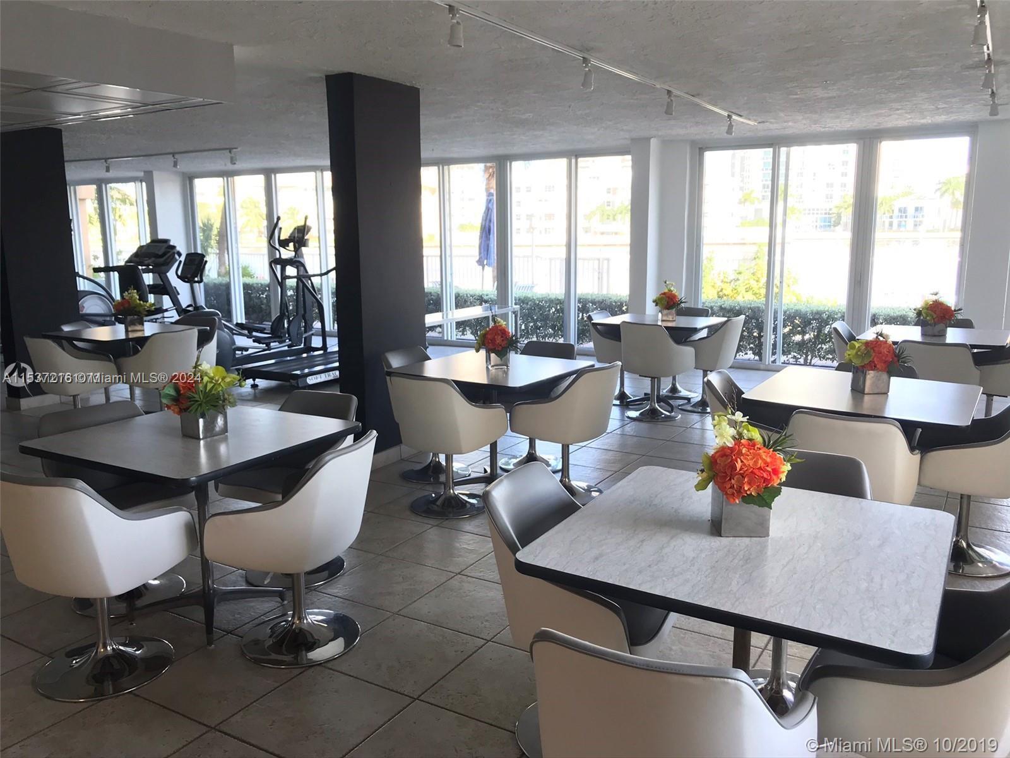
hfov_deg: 63.4
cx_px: 505
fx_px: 817
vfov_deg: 49.7
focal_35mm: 28
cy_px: 379
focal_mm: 3.99
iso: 25
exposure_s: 1/30
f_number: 1.8
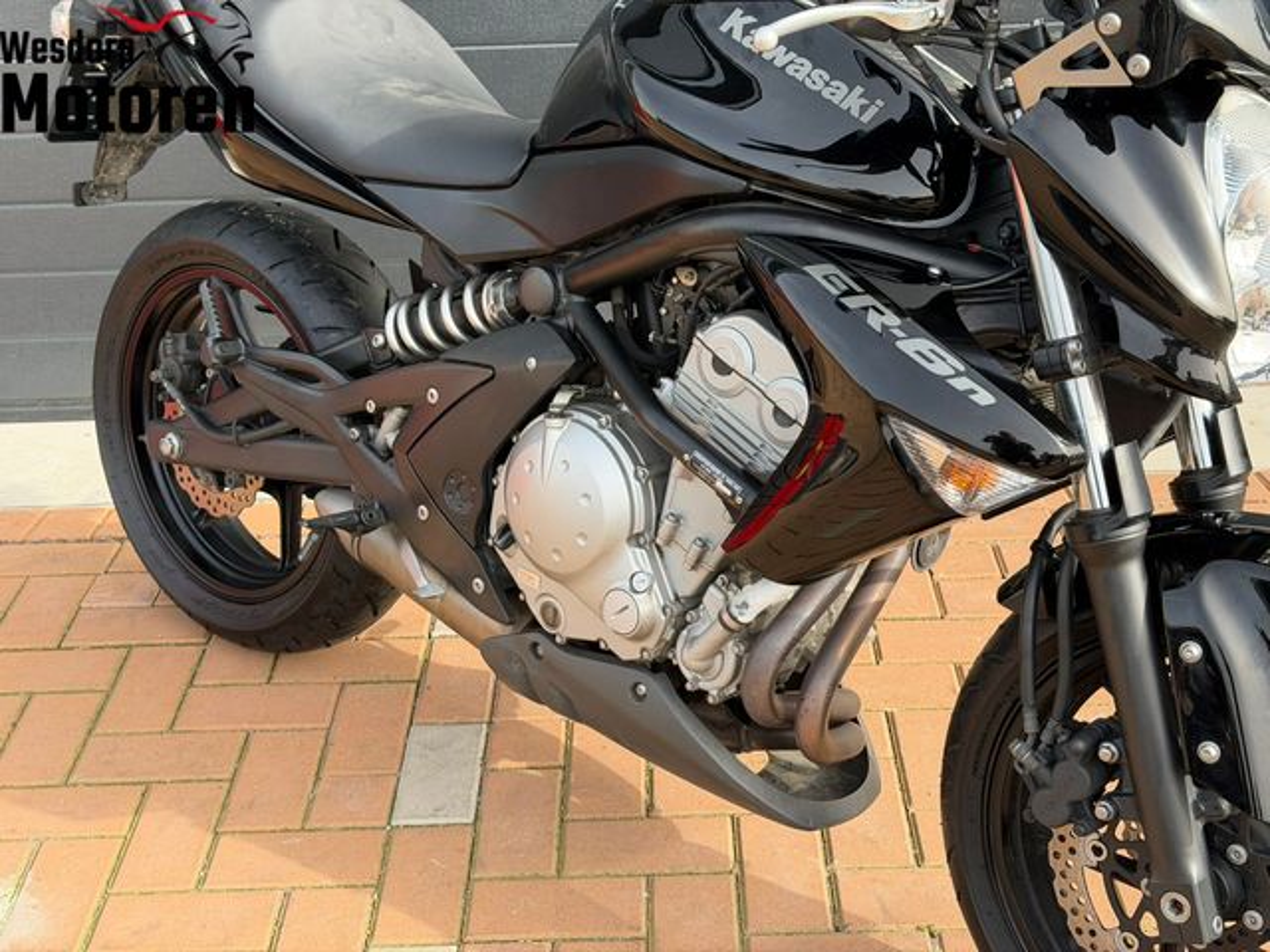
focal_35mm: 48
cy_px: 476
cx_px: 635
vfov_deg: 30.3
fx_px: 1761
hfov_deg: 39.7
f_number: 1.78
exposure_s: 1/1027
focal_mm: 6.76
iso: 100
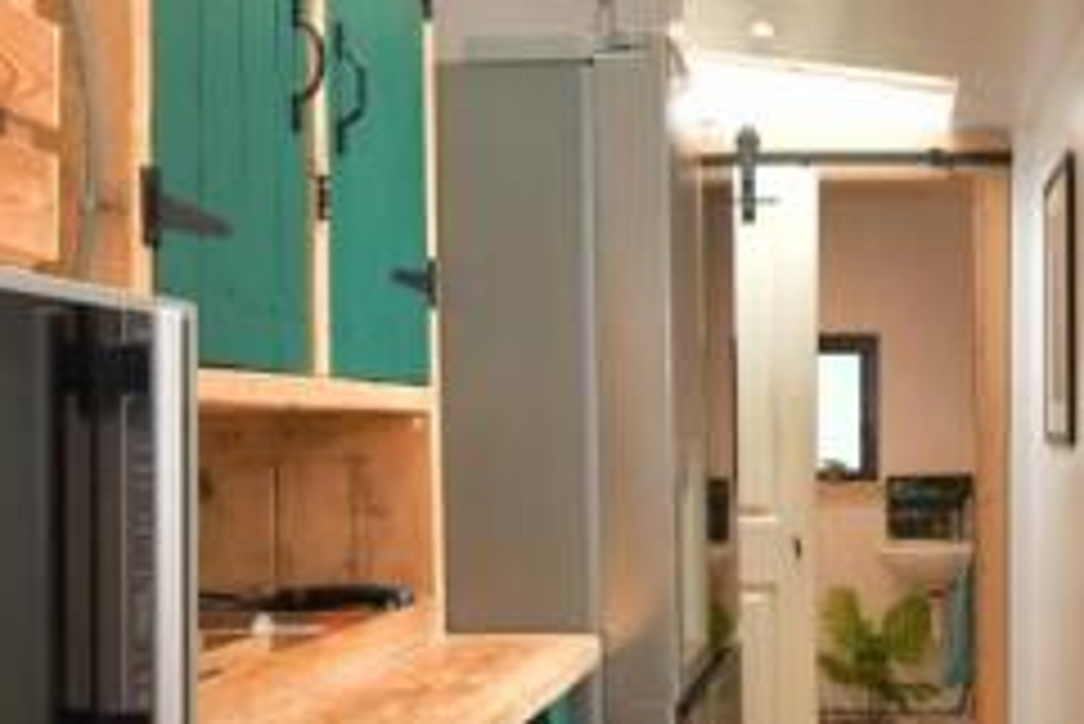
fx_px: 1476
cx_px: 879
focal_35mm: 49
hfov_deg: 38.7
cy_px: 443
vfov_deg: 27.5
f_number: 8
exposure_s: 1/4
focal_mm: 12
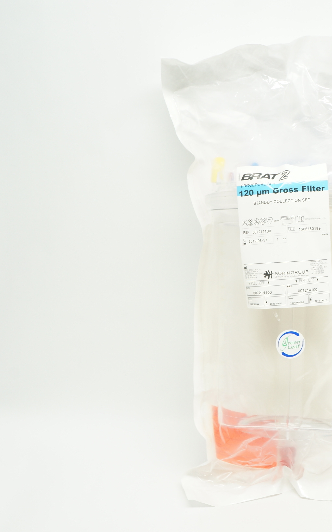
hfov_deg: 27.0
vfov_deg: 43.5
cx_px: 299
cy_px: 266
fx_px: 666
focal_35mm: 46
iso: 400
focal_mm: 20
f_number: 11
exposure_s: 1/15
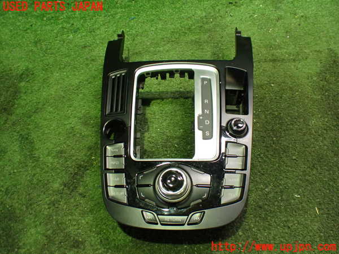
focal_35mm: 30
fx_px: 294
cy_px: 127
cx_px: 170
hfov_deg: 60.0
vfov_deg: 46.8
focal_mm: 5.4
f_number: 2.3
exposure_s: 1/30
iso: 800
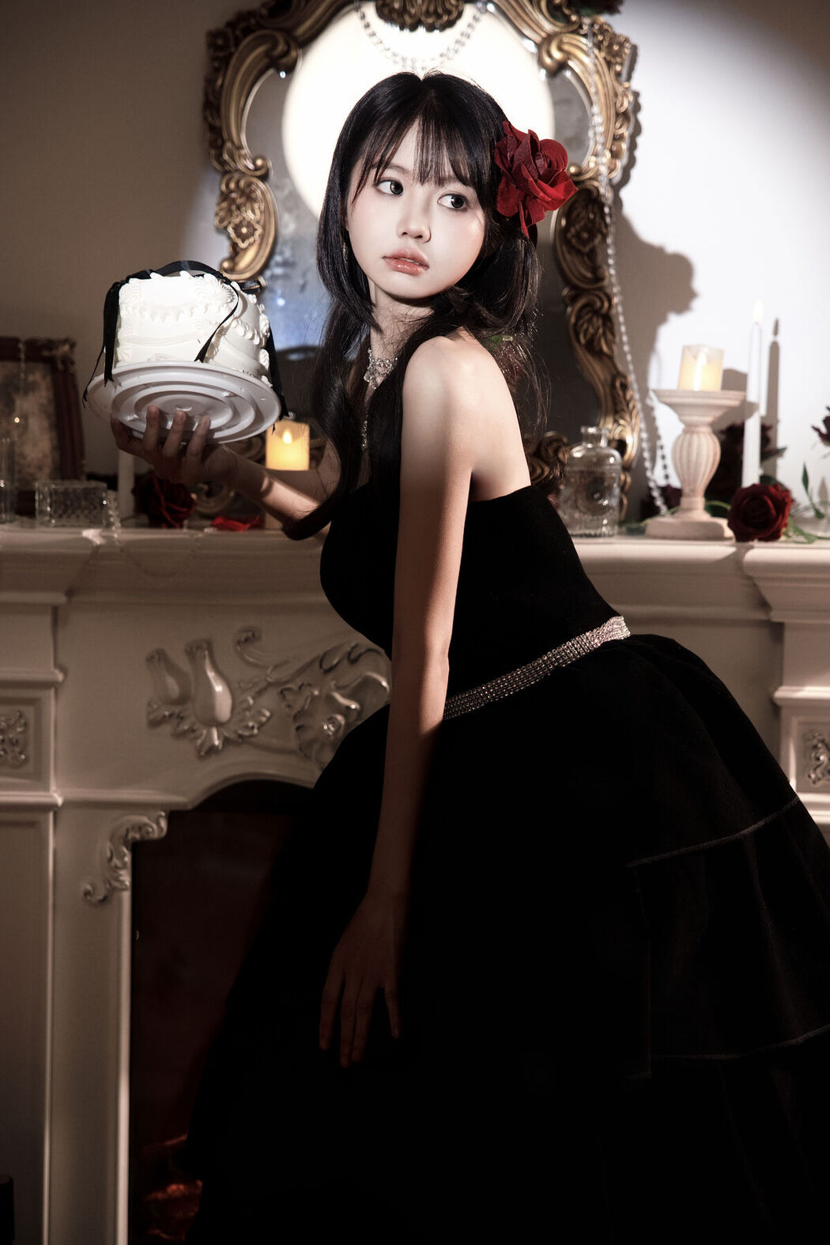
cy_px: 622
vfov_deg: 28.8
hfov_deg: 19.5
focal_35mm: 70
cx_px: 415
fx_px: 2421
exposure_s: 1/160
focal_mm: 70
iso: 500
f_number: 2.8
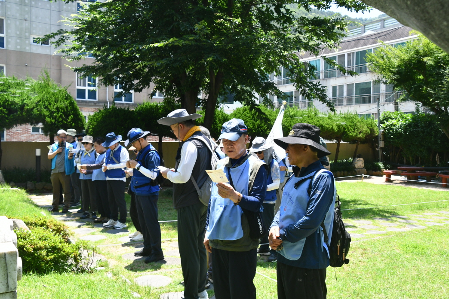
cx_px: 224
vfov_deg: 40.0
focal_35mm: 33
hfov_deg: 57.2
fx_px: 412
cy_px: 150
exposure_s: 1/250
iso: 800
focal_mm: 22
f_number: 8
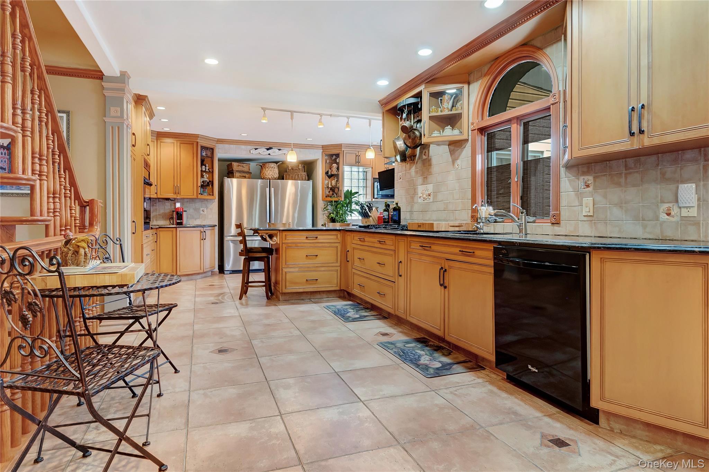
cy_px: 236
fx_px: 354
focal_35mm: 18
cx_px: 354
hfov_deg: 90.0
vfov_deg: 67.4
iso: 800
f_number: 9
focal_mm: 12
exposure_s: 1/6
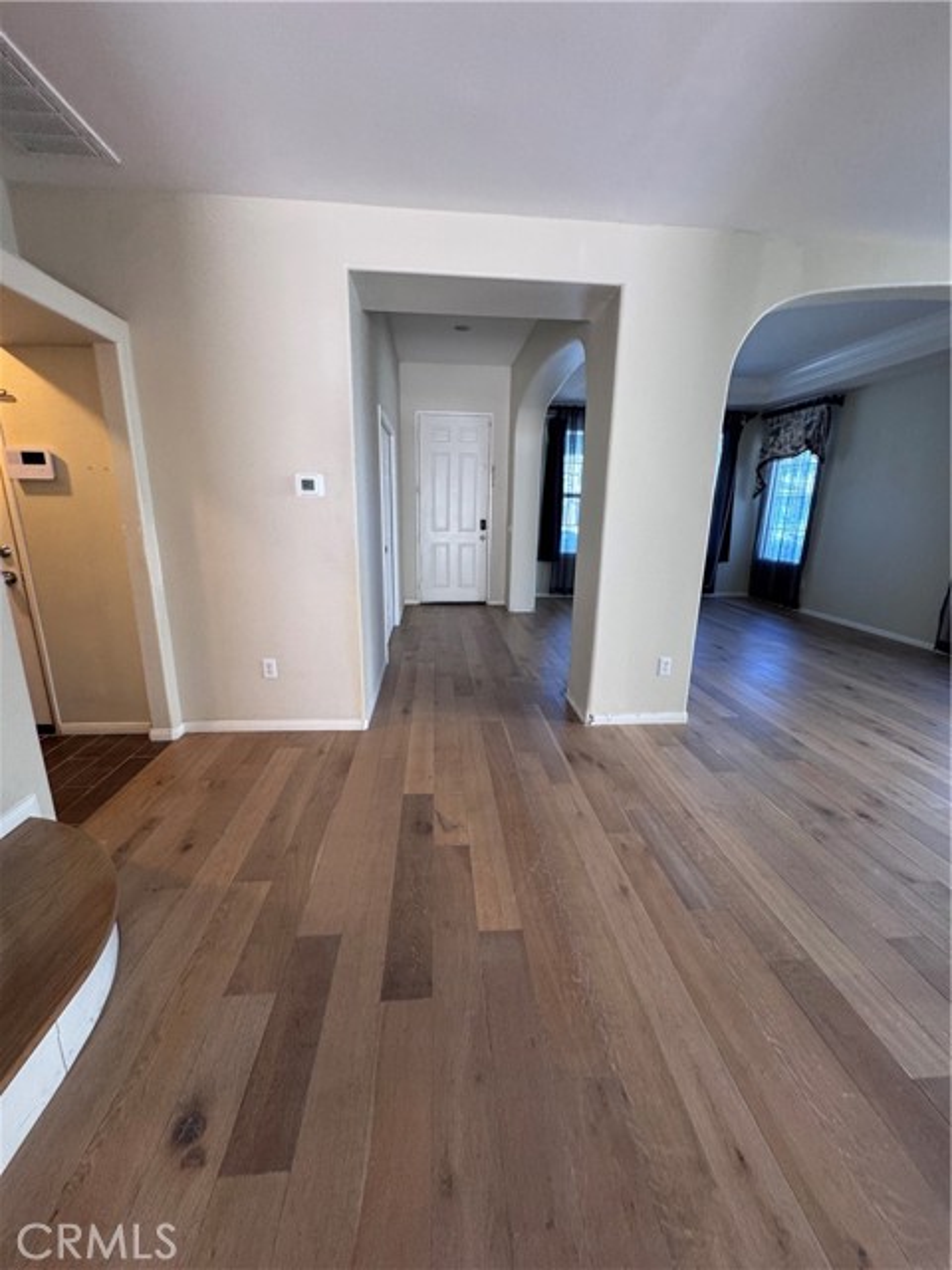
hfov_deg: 85.7
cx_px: 476
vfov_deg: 102.1
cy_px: 635
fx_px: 513
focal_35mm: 14
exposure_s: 1/60
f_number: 2.2
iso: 200
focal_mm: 2.22
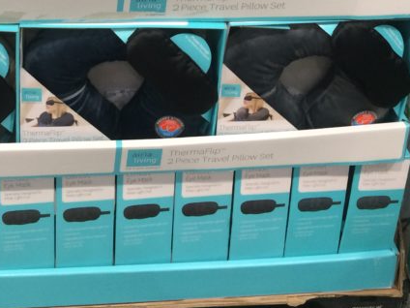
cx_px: 132
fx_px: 829
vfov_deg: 18.6
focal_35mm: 70
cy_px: -155
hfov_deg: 27.6
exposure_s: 1/30
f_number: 2.2
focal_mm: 4.15
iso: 80
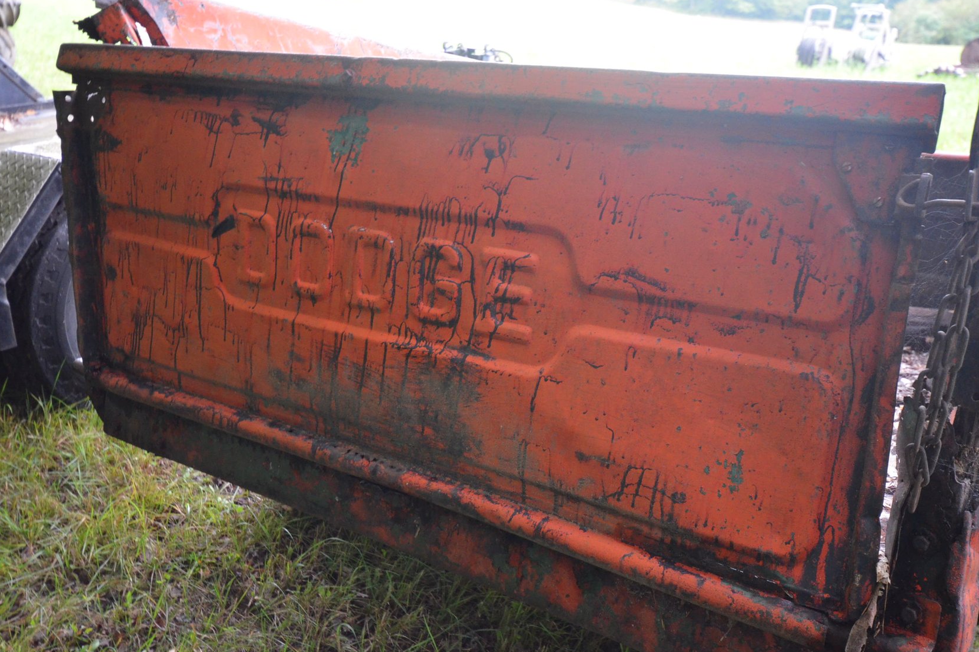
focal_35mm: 37
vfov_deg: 35.9
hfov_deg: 51.9
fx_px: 1006
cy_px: 321
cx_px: 500
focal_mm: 24
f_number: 4.5
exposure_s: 1/30
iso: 2500
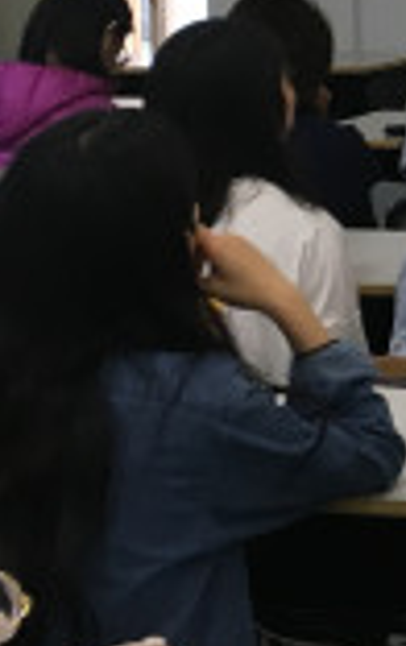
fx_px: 2081
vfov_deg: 17.0
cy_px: -91
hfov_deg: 10.0
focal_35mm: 118
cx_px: 907
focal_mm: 4.15
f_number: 2.2
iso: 100
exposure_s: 1/33
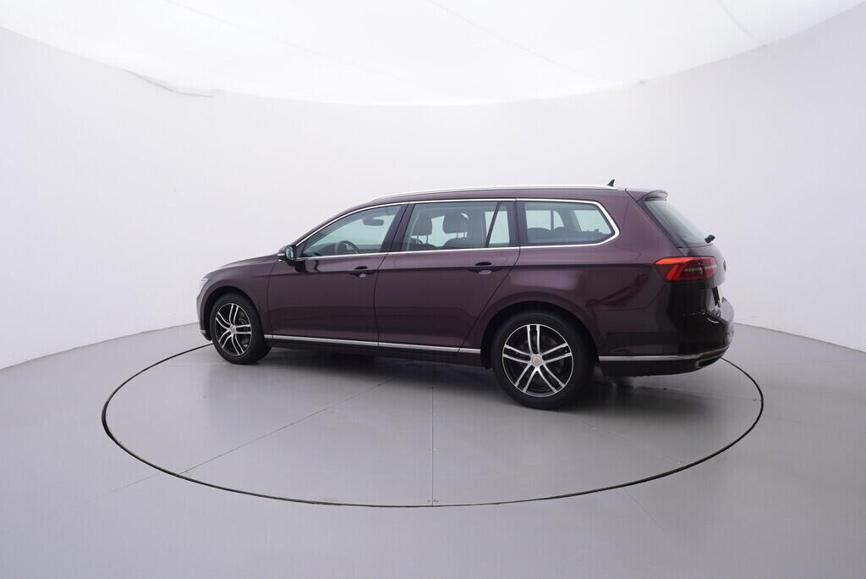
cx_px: 433
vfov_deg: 56.2
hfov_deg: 77.3
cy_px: 290
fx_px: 542
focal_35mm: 22
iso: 200
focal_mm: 15
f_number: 5
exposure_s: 1/80
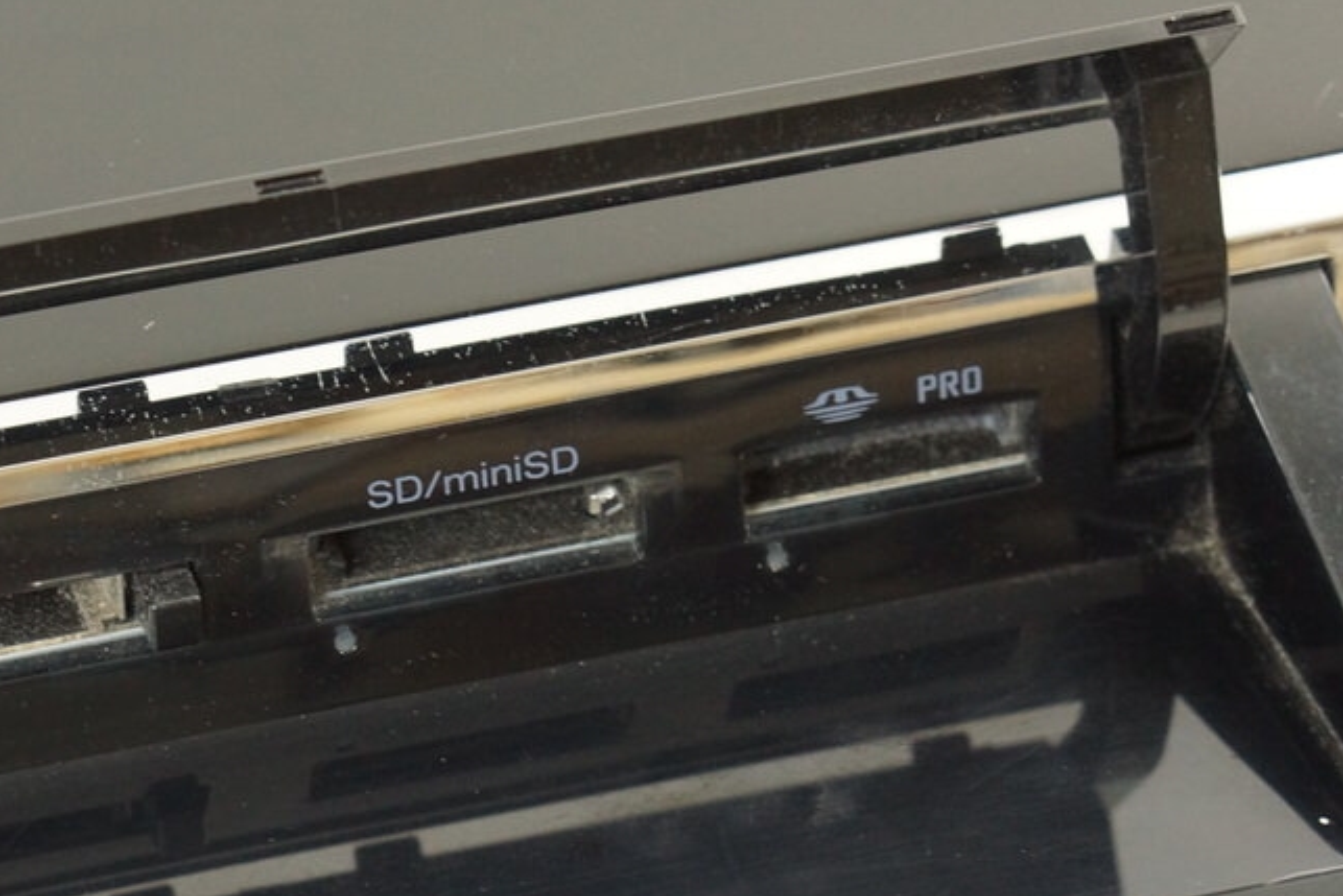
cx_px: 299
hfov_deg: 14.6
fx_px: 5224
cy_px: 610
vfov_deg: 9.8
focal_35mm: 140
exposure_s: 1/40
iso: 1600
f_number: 6.3
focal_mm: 50
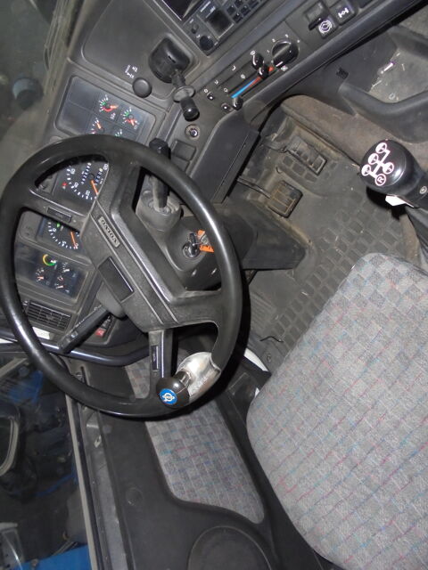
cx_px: 214
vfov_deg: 67.3
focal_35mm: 26
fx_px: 429
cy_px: 285
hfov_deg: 53.1
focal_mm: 4.6
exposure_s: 1/30
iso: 400
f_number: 3.5
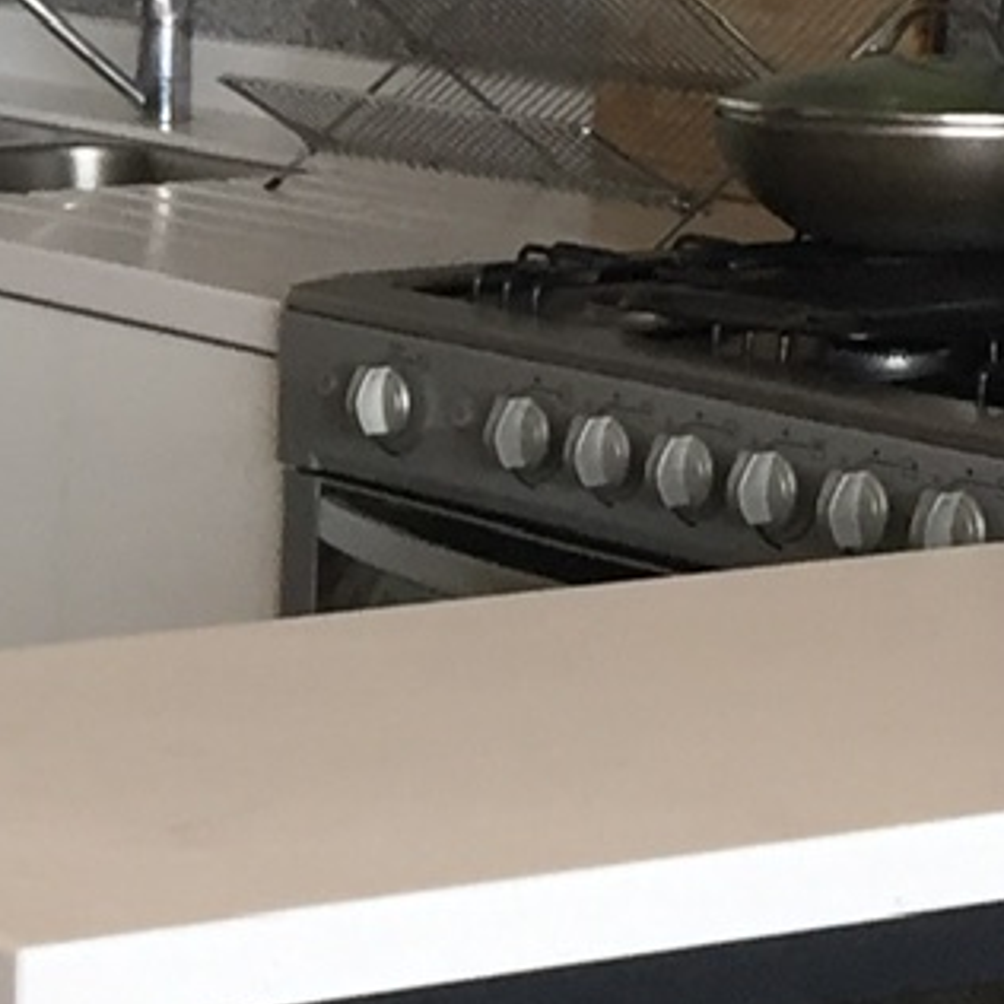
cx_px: -362
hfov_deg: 10.3
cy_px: 432
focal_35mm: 166
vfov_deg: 10.5
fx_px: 5447
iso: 40
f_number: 2.2
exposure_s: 1/30
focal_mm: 4.15
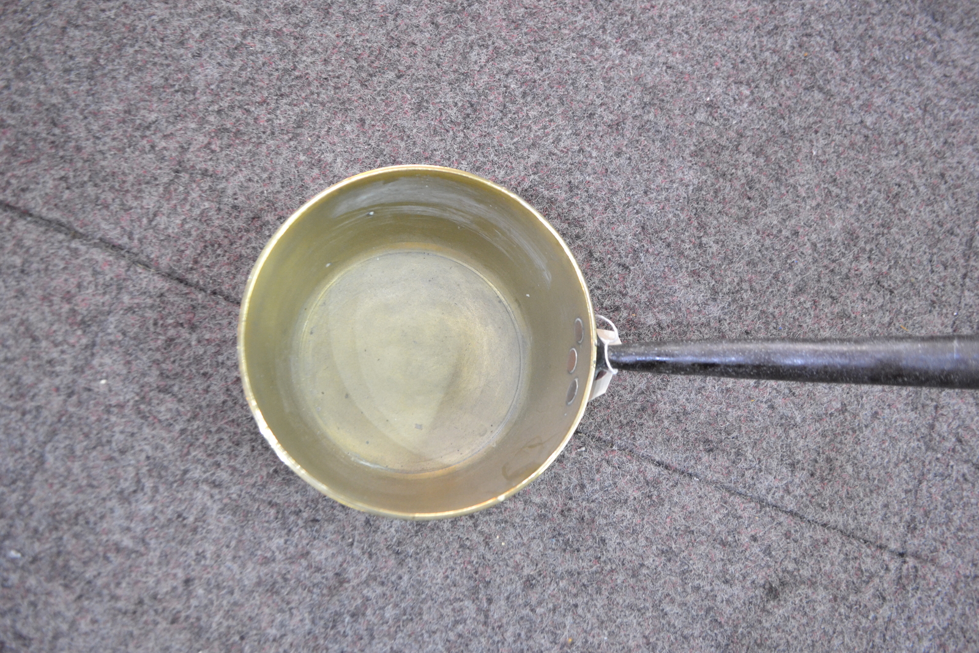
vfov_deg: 47.9
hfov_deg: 67.4
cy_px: 326
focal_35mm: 27
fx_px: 734
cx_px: 490
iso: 1800
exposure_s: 1/15
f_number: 3.5
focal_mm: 18
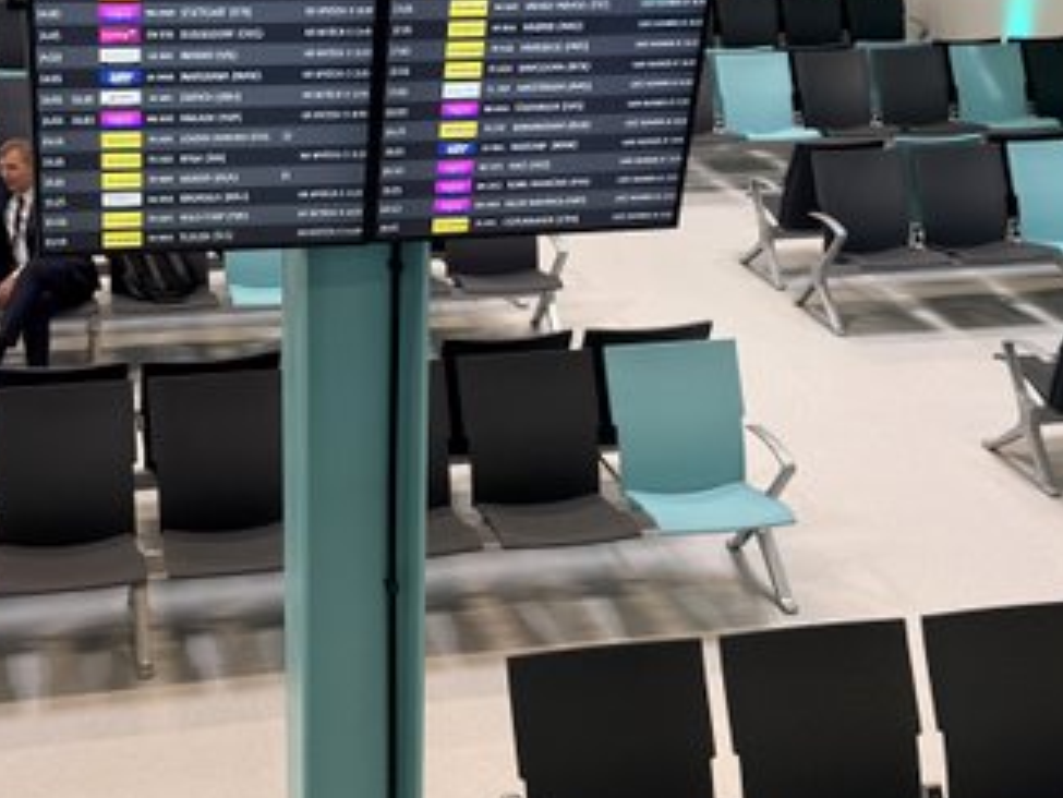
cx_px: 373
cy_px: 200
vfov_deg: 24.6
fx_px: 1812
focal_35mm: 59
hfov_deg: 32.5
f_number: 1.78
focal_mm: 6.76
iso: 200
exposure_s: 1/186
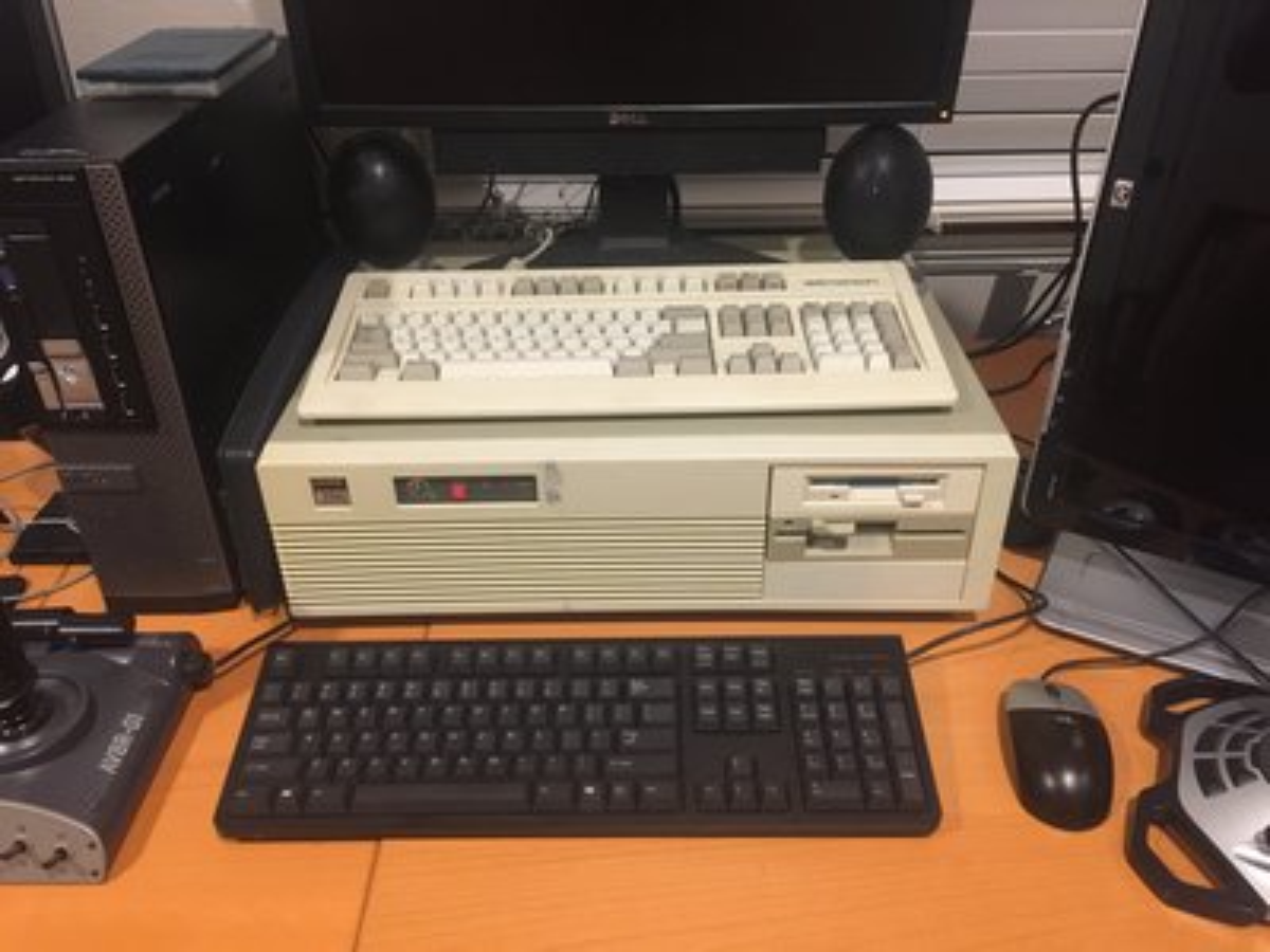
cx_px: 635
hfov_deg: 61.7
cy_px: 476
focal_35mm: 29
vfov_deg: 48.2
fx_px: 1064
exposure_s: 1/15
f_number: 2.2
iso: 125
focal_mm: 4.15
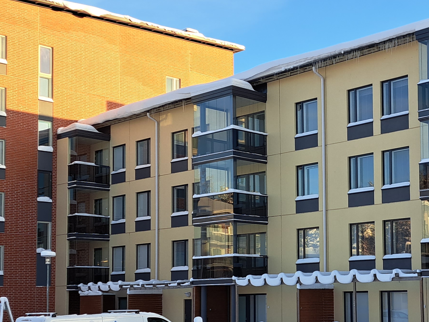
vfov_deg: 23.4
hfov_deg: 30.7
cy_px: 237
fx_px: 768
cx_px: 322
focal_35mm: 62
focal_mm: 5.23
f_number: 1.8
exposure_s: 1/534
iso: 50
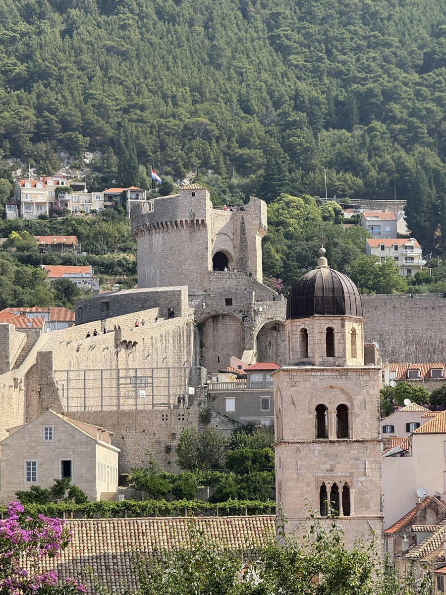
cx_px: 223
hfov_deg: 12.3
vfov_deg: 16.4
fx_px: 2061
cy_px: 298
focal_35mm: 120
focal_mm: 15.66
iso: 50
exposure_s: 1/963
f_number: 2.8
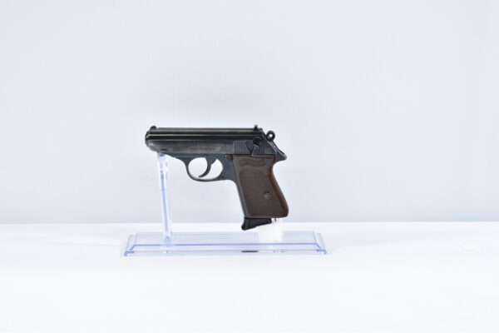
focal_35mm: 75
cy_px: 166
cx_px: 250
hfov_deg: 27.0
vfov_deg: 18.2
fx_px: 1040
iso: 640
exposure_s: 1/20
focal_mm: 50
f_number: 5.6
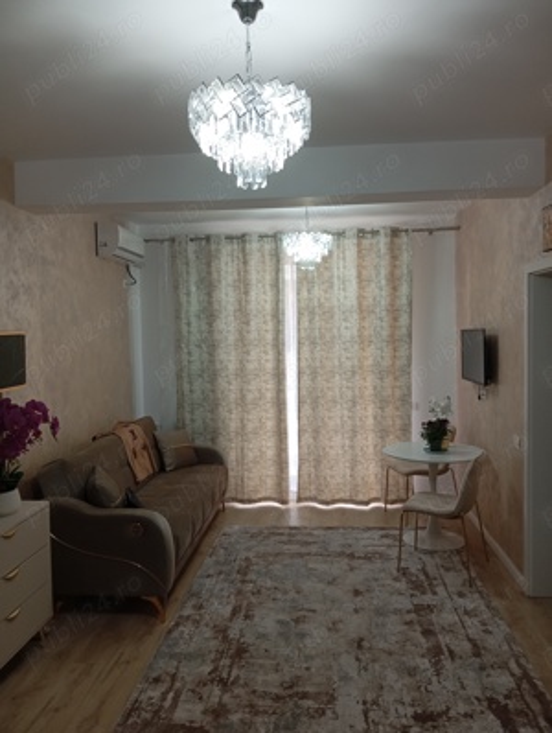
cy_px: 366
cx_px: 276
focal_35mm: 28
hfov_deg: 49.9
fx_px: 593
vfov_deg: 63.4
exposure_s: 1/50
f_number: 1.8
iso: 320
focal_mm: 4.22
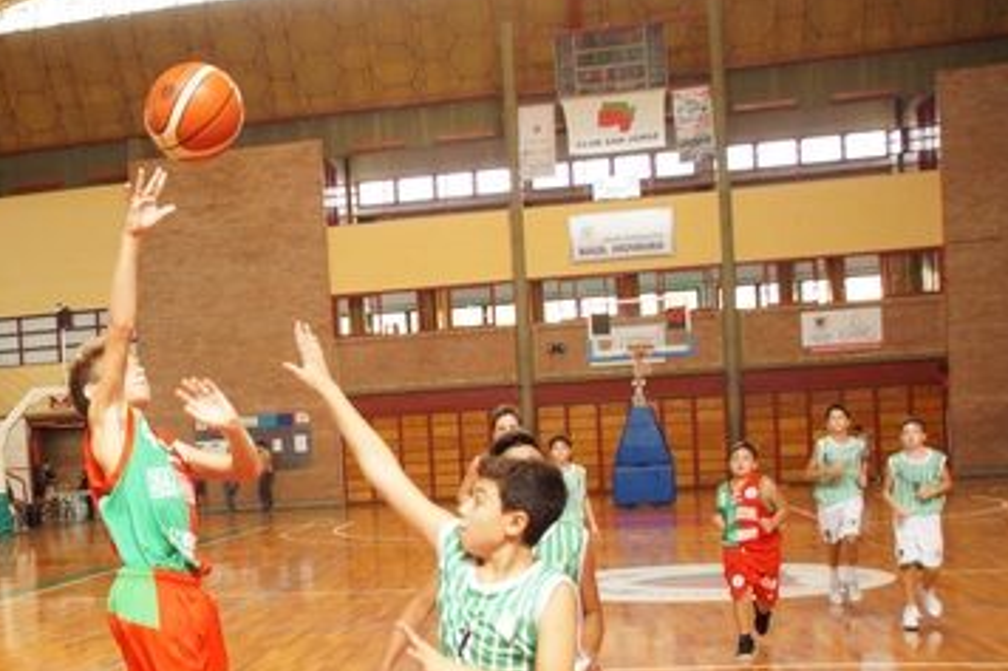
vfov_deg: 16.7
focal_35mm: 81
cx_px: 156
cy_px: 512
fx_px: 2267
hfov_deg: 24.5
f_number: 4.5
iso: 2000
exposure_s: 1/500
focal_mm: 30
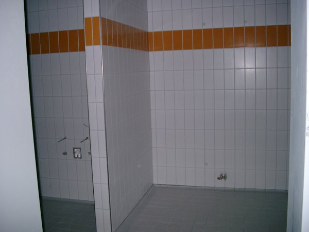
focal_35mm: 37
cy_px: 116
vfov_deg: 38.7
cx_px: 154
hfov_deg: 50.1
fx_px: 330
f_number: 2.6
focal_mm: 7.6
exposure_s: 1/60
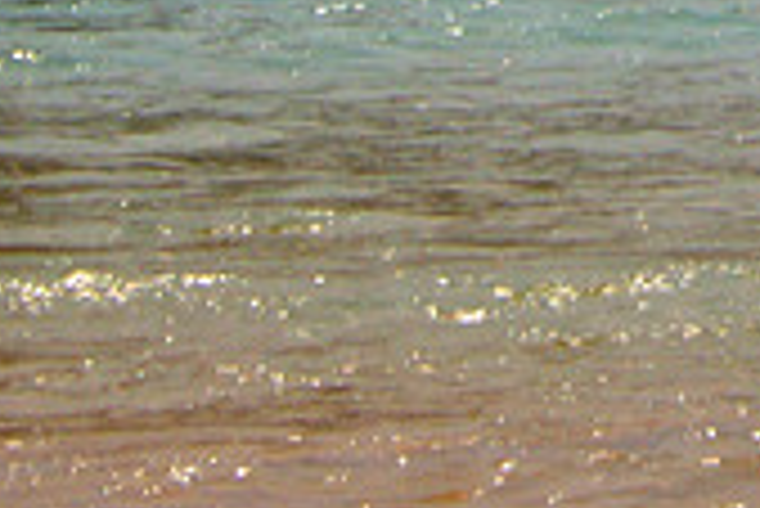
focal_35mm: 248
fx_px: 5248
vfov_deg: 5.4
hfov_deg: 8.2
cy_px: -618
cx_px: 863
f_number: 13
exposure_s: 1/320
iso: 100
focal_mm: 35
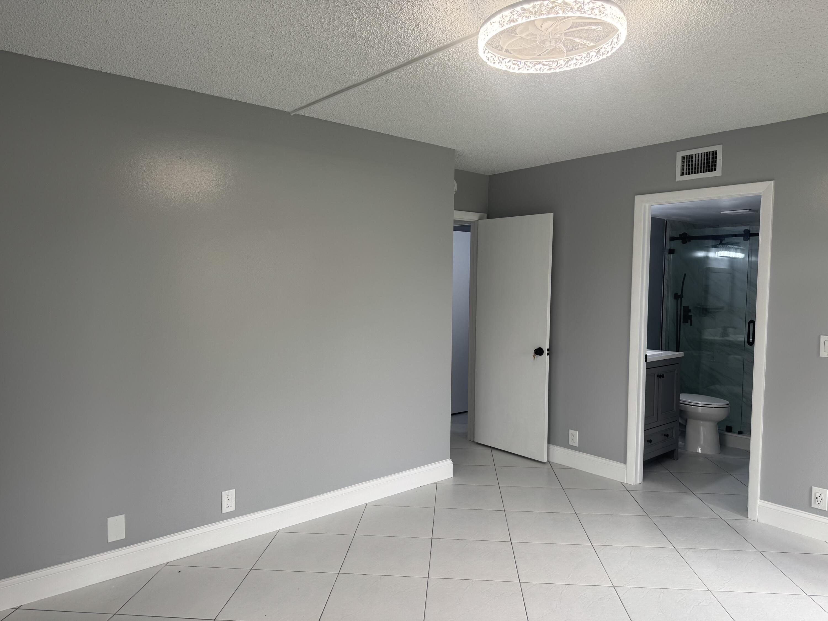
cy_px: 310
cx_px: 414
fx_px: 574
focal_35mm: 24
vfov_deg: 56.8
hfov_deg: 71.6
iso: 50
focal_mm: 6.76
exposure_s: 1/121
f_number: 1.78
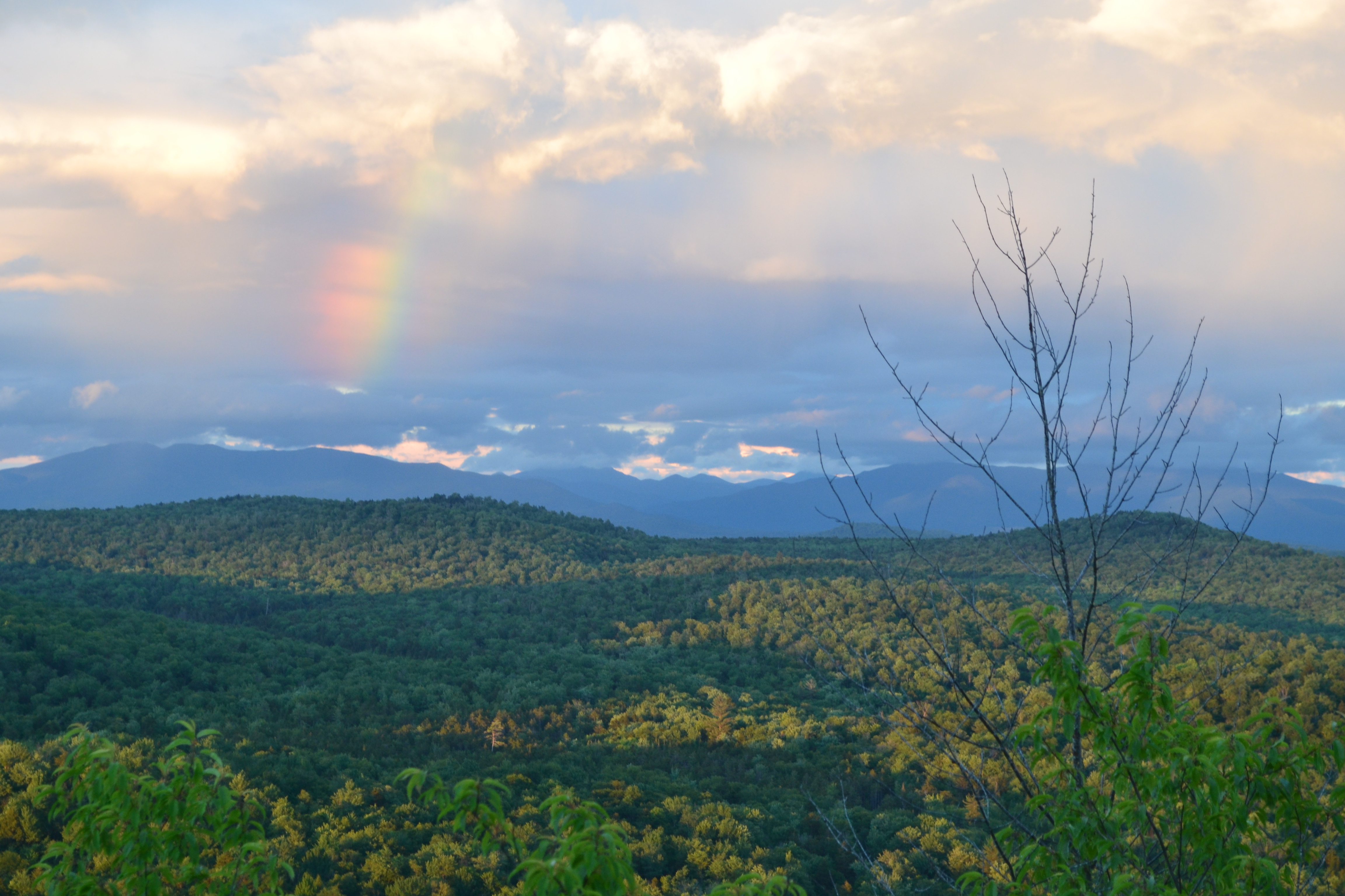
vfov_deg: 16.6
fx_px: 3082
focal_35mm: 82
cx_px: 672
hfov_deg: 24.6
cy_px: 448
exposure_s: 1/50
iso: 400
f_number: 8
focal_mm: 55
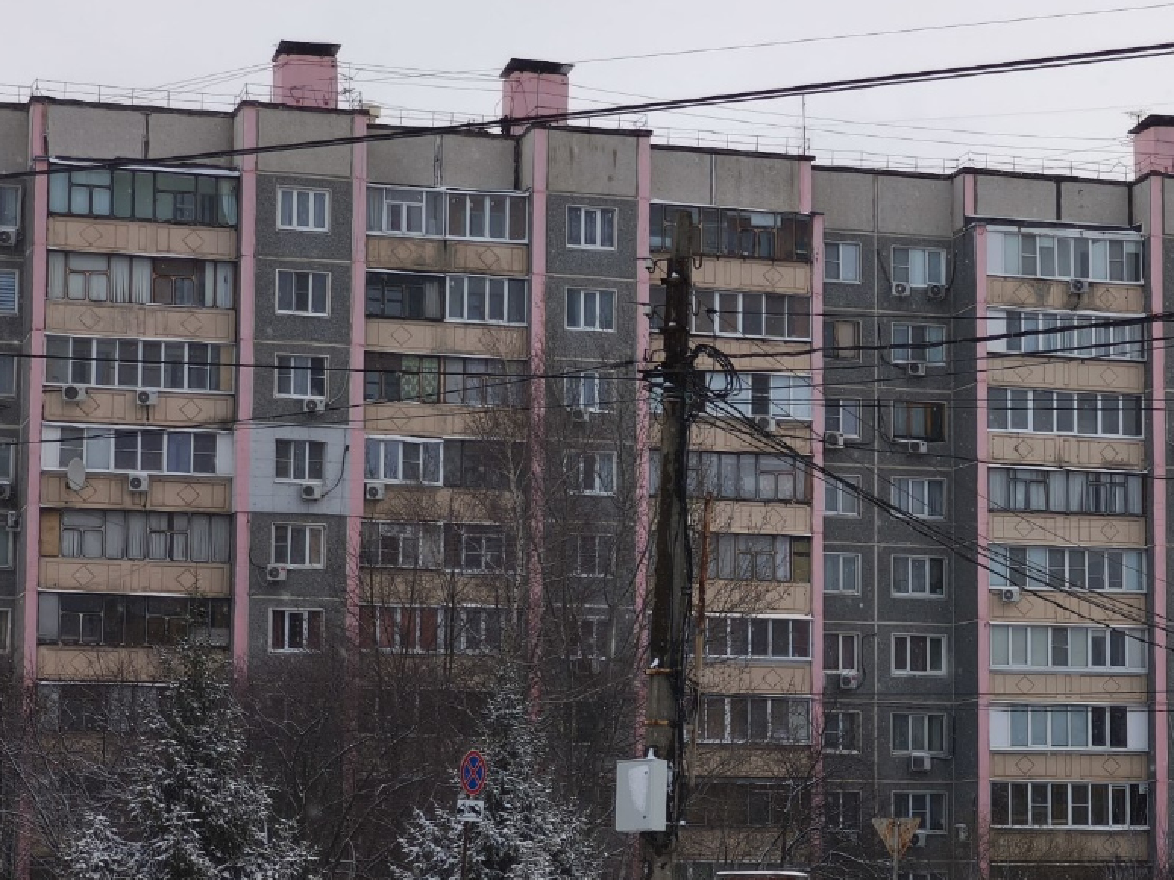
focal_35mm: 84
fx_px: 2848
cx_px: 807
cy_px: 447
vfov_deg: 17.6
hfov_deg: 23.2
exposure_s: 1/346
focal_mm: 7.1
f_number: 1.9
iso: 50
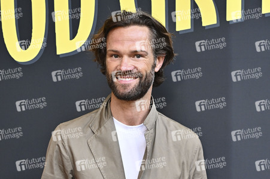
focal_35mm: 46
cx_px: 135
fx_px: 345
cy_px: 90
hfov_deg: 42.8
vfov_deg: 29.2
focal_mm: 46
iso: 2000
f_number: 4.5
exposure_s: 1/320
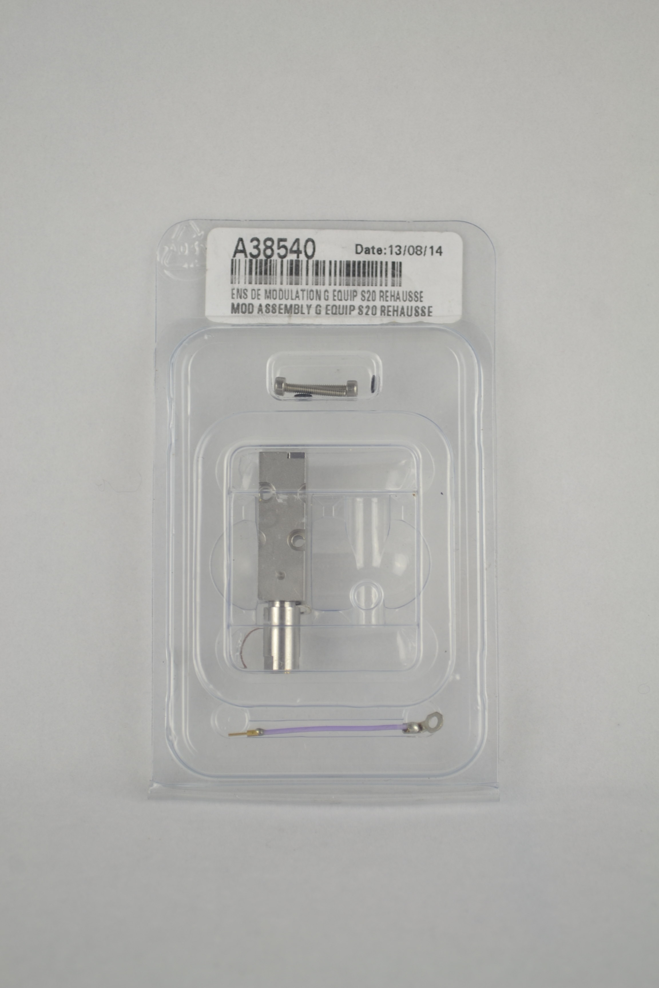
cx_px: 330
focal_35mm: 82
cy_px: 494
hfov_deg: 16.6
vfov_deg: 24.6
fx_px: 2265
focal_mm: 55
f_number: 5.6
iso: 100
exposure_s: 1/25
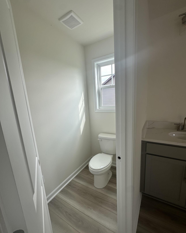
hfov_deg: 84.0
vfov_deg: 96.7
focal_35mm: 15
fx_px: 103
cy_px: 122
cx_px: 95
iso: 40
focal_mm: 2.22
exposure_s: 1/157
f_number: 2.2
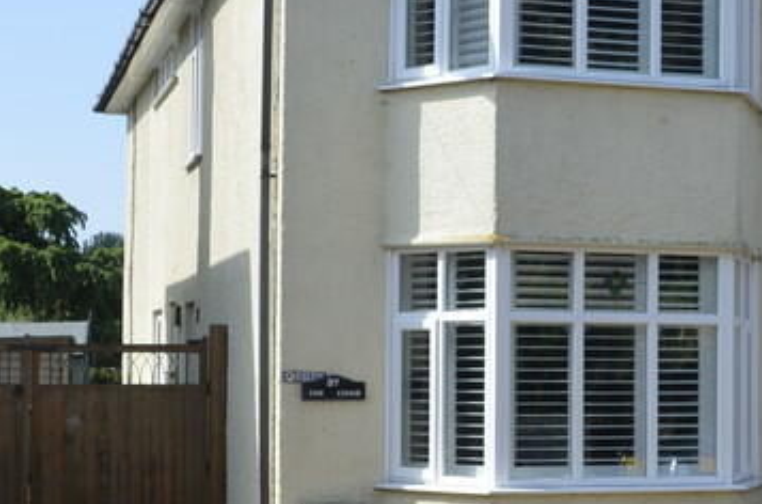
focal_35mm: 90
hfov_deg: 21.9
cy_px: 305
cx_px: 715
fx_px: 1909
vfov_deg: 15.0
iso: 125
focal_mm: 21
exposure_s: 1/250
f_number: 8
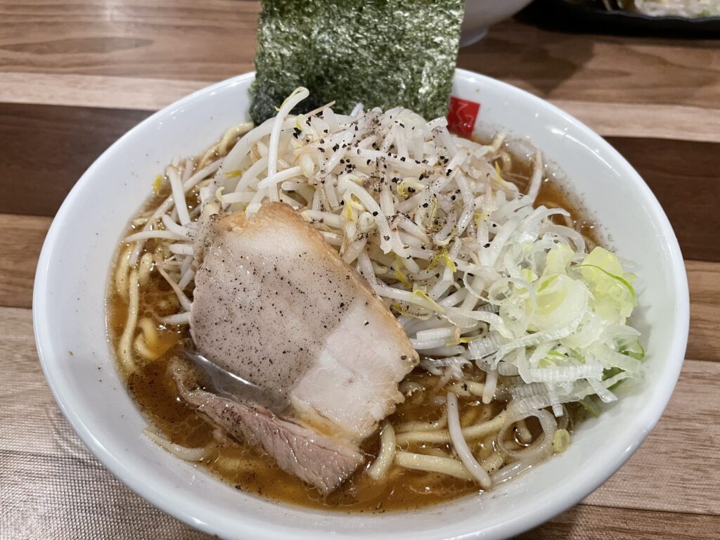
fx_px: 541
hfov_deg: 67.3
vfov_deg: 53.1
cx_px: 360
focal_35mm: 26
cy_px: 270
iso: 250
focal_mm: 4.2
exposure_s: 1/50
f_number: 1.6
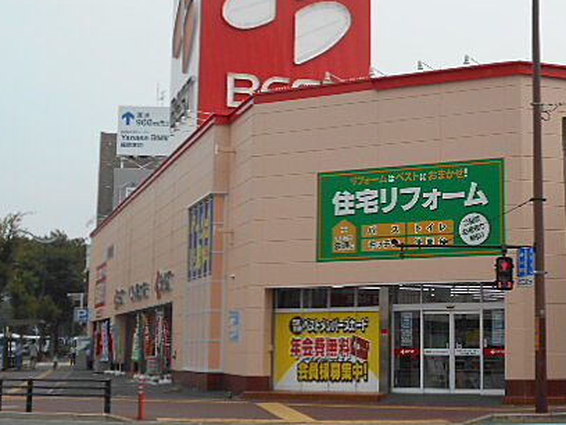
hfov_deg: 27.8
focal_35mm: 69
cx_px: 423
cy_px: 171
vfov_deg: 21.3
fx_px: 1128
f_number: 4.2
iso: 80
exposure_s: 1/500
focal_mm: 7.7
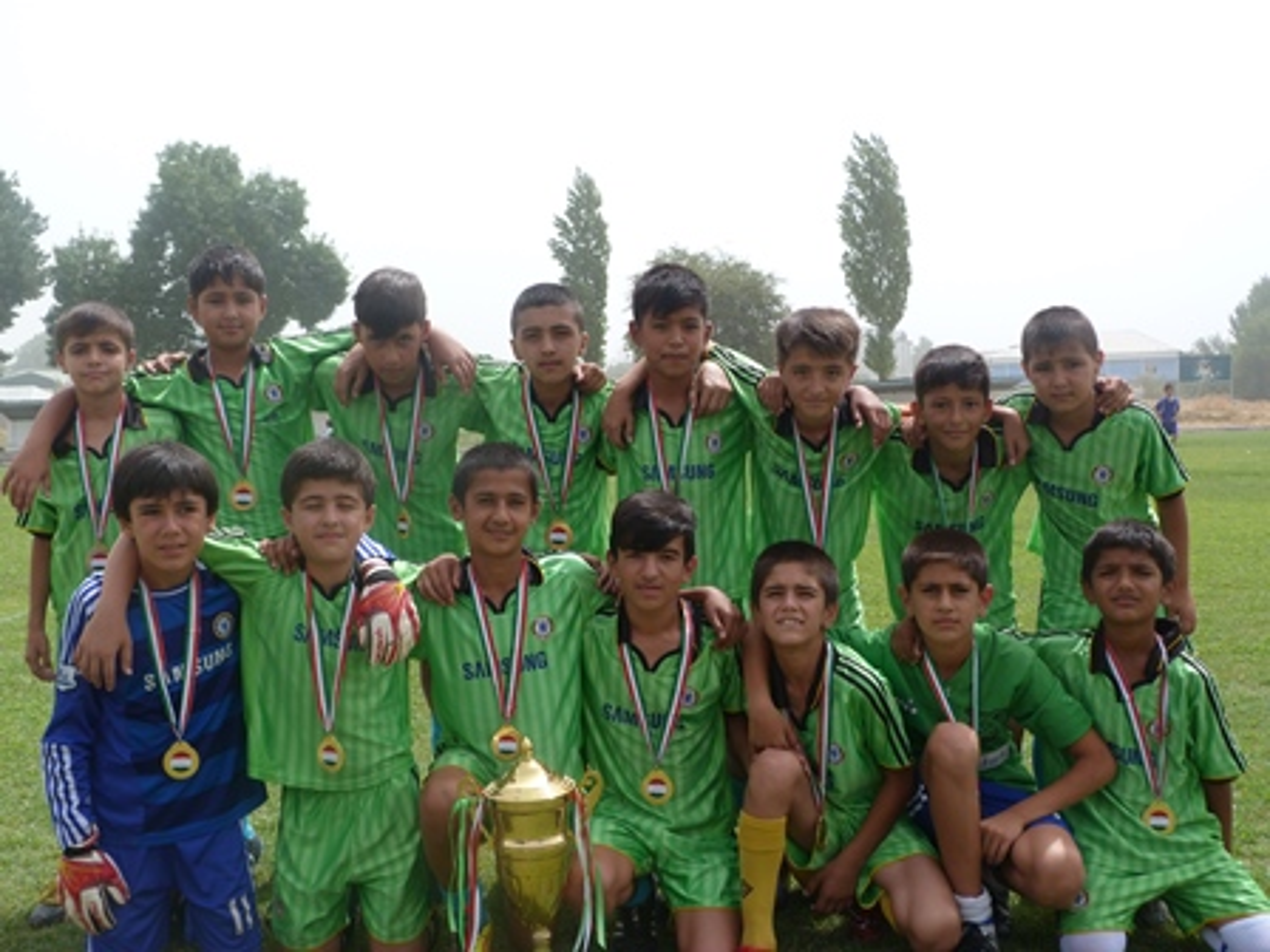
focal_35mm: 40
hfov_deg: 46.8
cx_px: 635
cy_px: 476
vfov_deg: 36.0
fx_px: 1468
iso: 80
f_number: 3.1
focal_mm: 7.3
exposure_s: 1/500
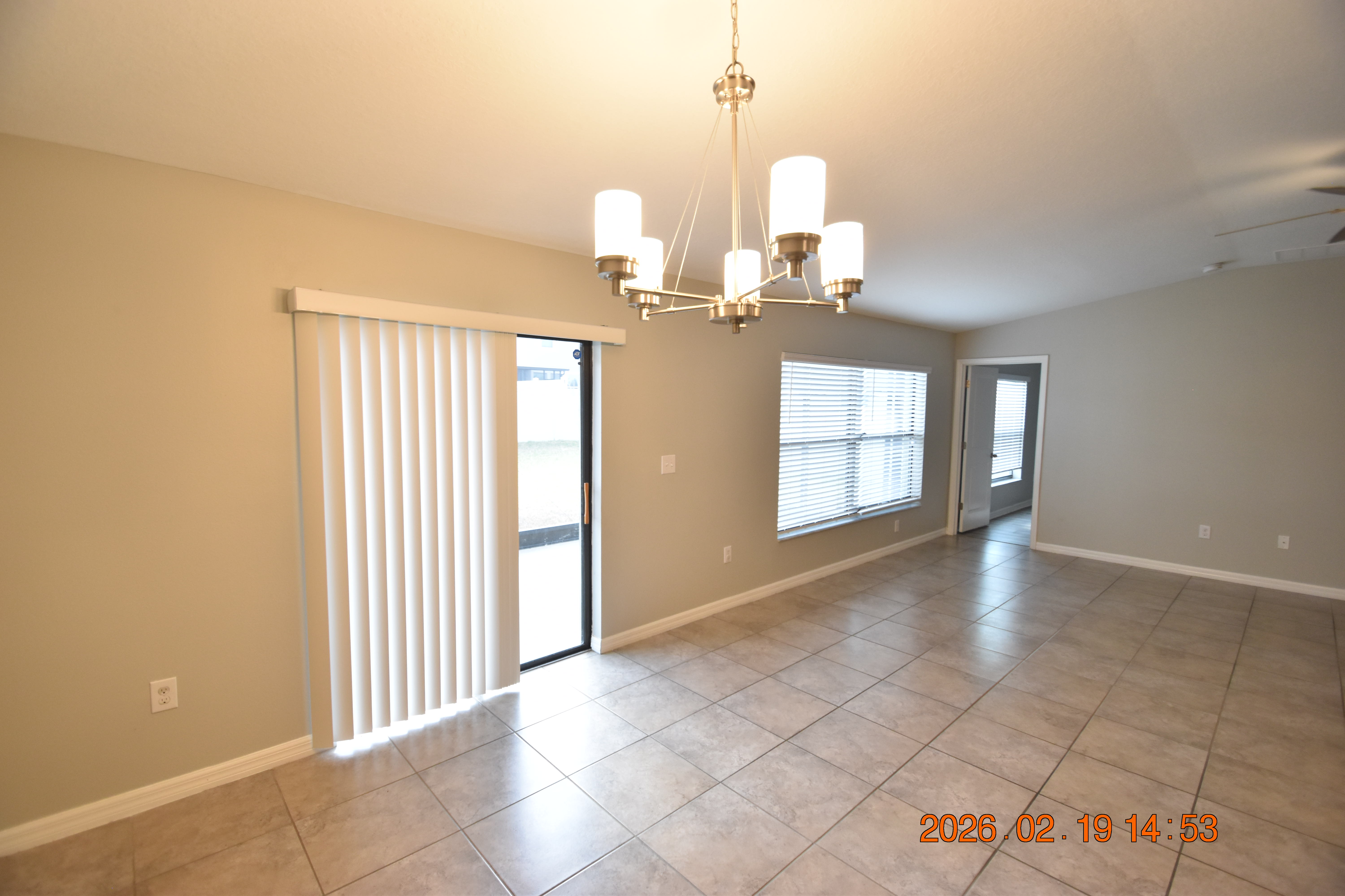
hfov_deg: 100.4
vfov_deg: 77.3
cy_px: 448
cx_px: 672
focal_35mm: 15
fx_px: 560
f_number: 3.5
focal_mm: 10
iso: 800
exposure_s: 1/180
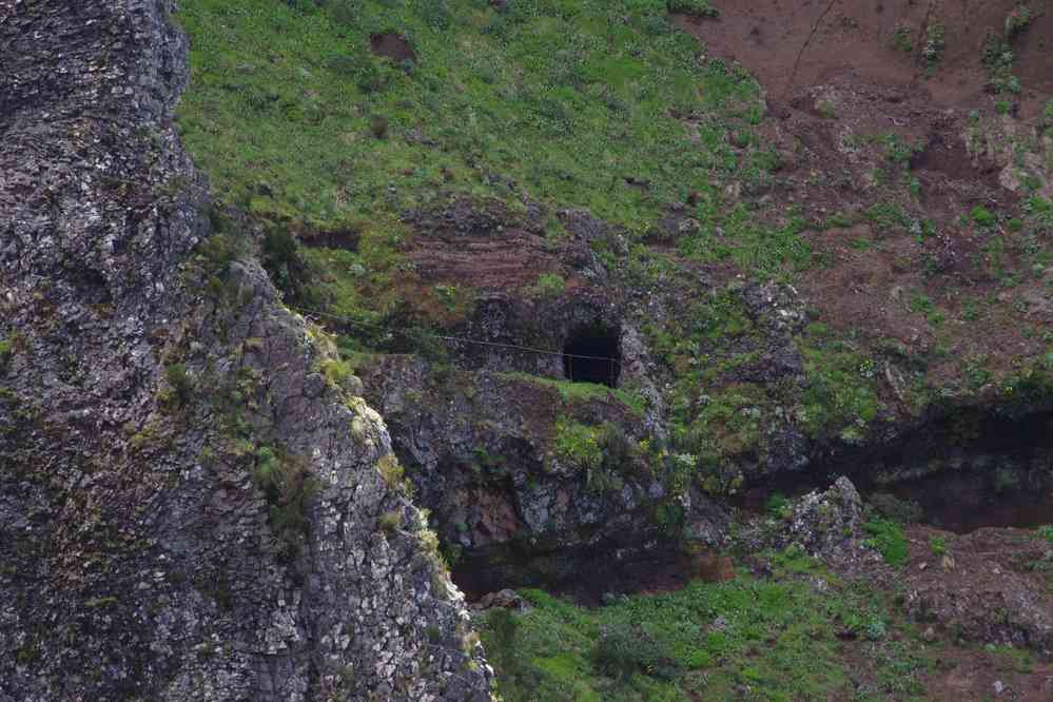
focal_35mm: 255
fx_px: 7458
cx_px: 526
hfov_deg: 8.1
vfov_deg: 5.4
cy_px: 351
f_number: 8
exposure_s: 1/200
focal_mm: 170
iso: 800
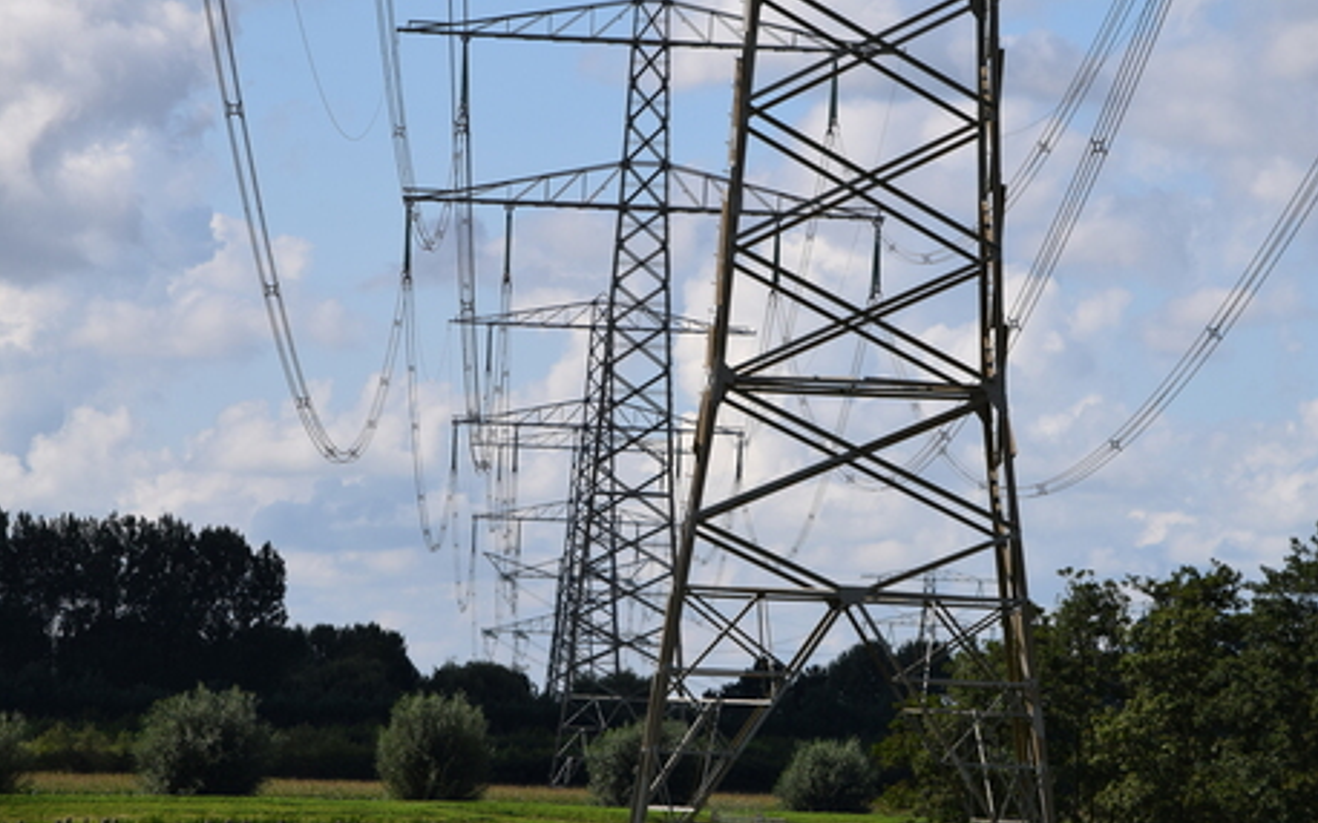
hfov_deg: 8.3
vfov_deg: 5.2
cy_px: 422
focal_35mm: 254
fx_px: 9104
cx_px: 659
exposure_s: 1/1000
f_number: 8
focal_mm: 165
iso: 200
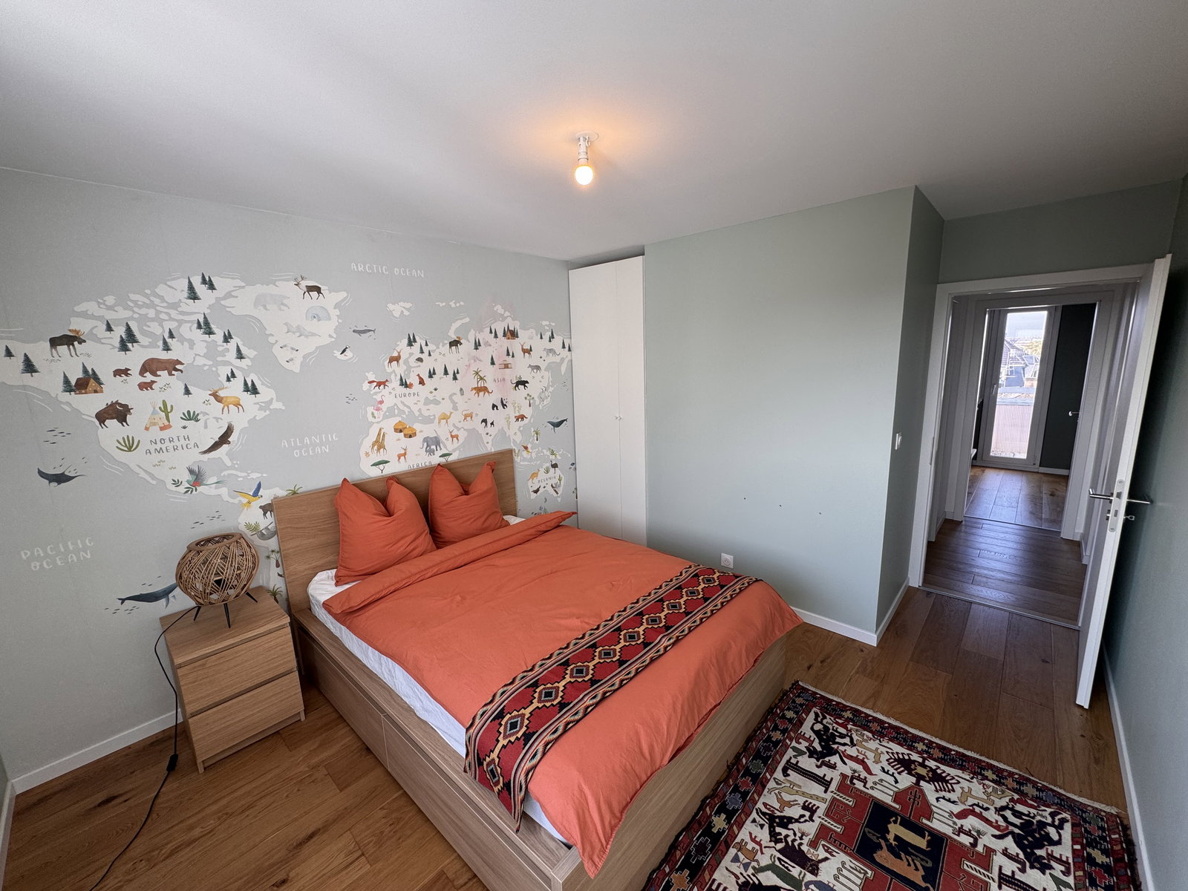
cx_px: 594
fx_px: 480
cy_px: 446
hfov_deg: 102.1
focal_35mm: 14
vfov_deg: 85.7
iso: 40
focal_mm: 2.22
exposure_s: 1/99
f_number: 2.2
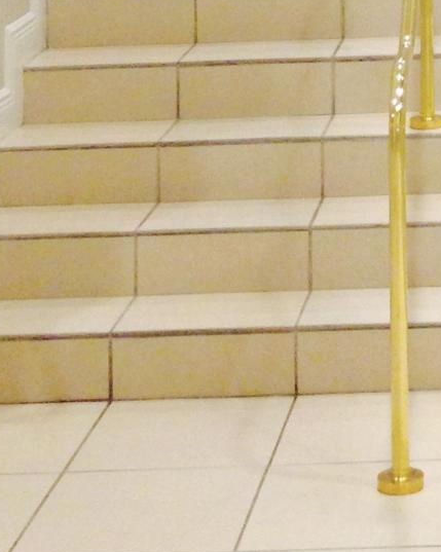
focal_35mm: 120
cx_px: 549
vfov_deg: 14.5
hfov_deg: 12.5
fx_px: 1959
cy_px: -380
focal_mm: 4.12
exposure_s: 1/20
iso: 200
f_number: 2.4
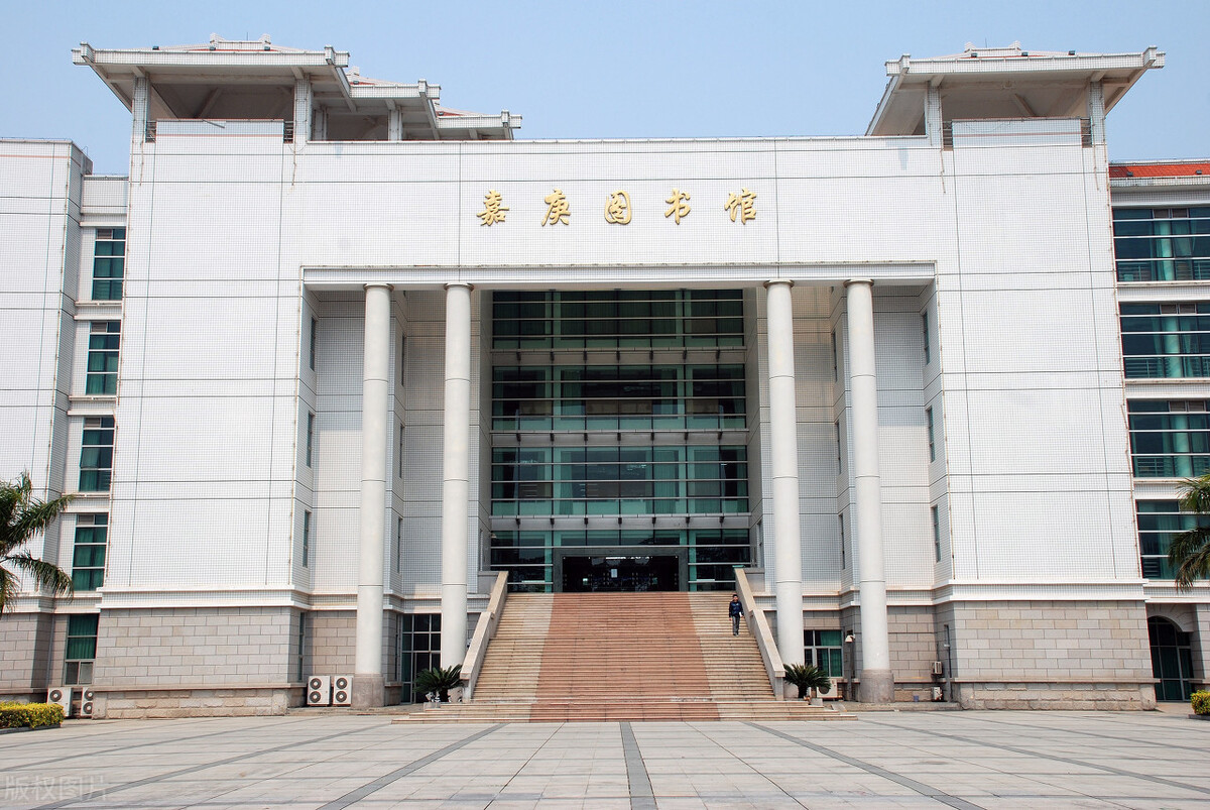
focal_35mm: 39
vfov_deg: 34.3
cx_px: 605
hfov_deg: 49.5
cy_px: 405
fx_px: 1312
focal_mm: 26
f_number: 9
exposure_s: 1/200
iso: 100
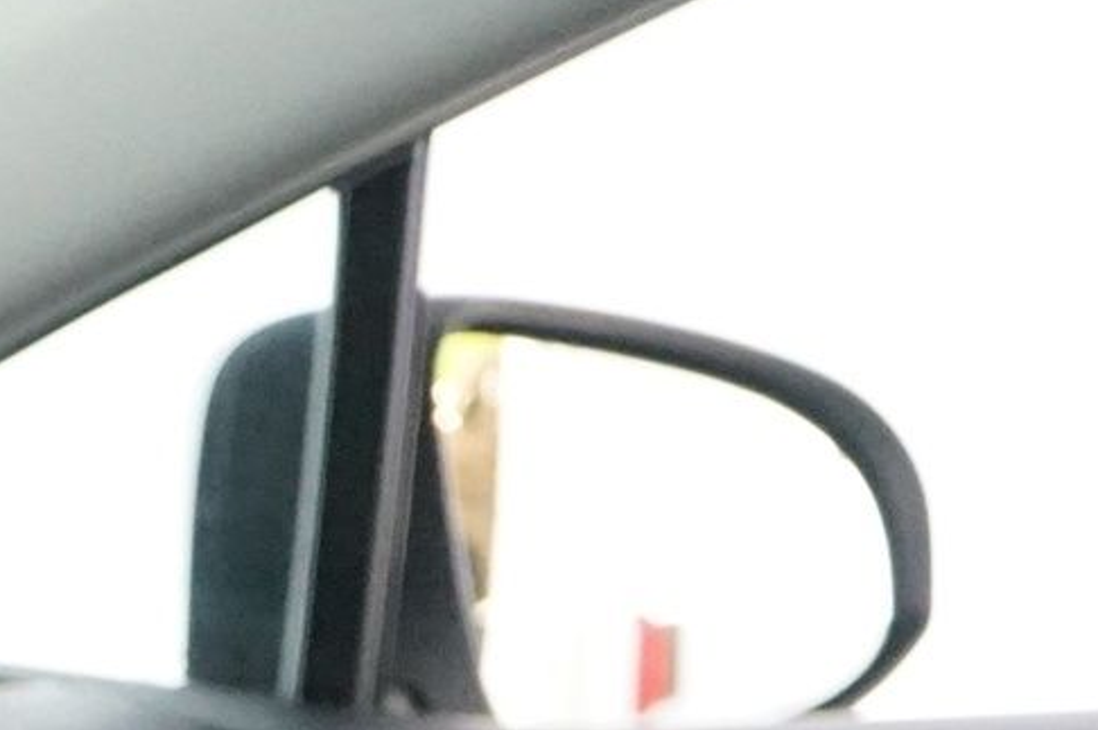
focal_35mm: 283
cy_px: 1815
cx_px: -1195
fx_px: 8623
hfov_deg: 7.0
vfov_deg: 4.7
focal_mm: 55
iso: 6400
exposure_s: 1/30
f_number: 5
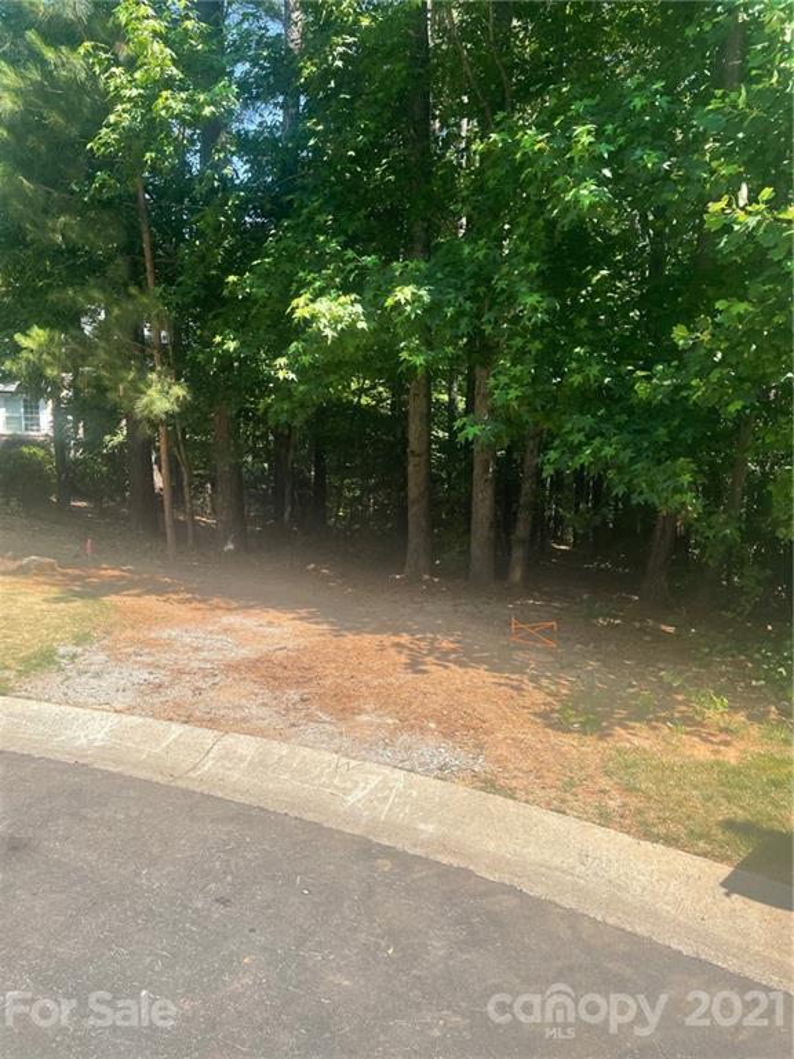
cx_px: 397
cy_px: 530
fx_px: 795
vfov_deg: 67.3
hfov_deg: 53.1
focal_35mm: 26
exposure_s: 1/1147
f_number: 1.6
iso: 32
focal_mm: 4.2
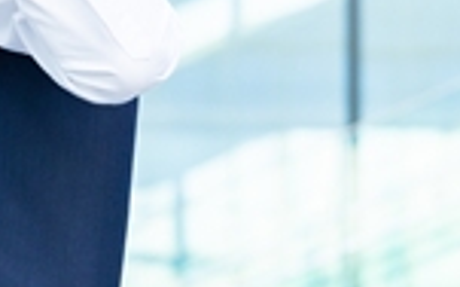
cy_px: -47
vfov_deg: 3.6
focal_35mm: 367
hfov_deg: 5.7
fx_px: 4596
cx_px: -186
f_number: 5
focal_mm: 85
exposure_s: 1/500
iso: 800
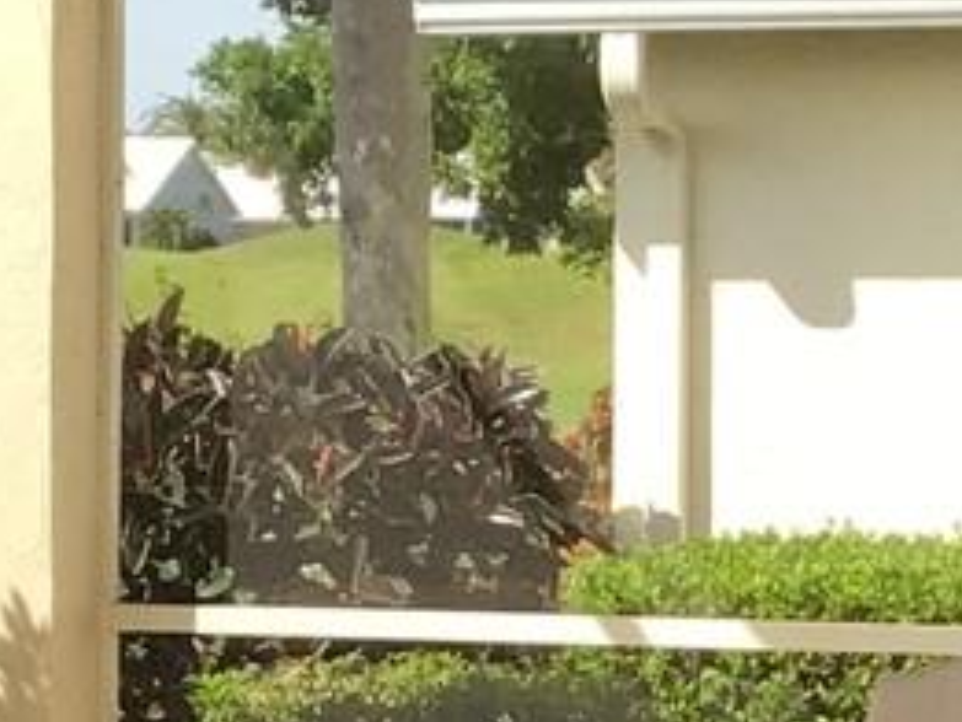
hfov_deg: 10.4
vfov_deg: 7.8
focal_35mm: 190
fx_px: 5283
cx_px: 450
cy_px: 829
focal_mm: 3.3
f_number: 2.4
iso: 25
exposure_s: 1/401
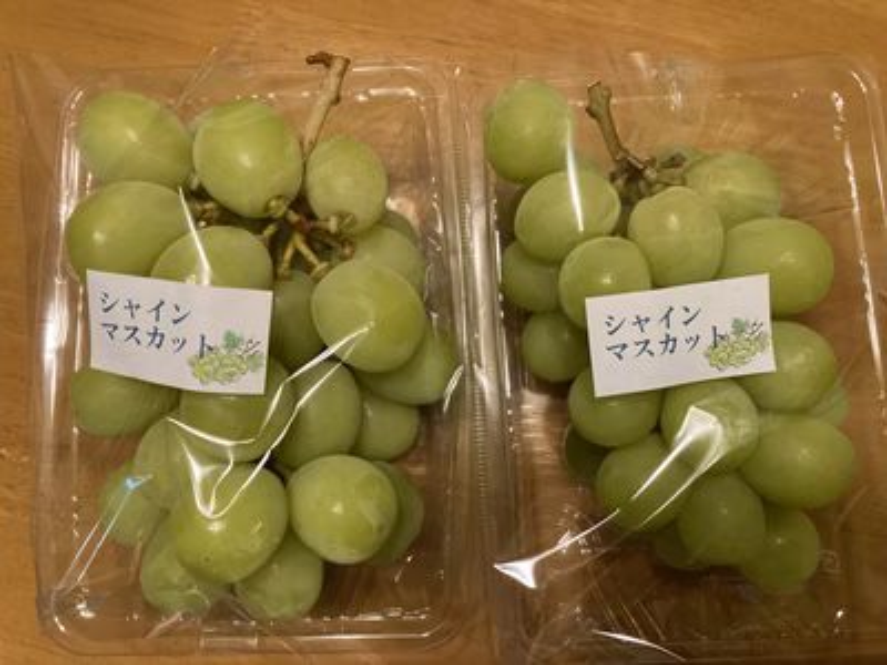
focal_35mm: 28
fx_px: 717
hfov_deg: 63.4
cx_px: 444
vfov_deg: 49.7
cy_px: 332
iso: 250
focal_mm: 3.99
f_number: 1.8
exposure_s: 1/50
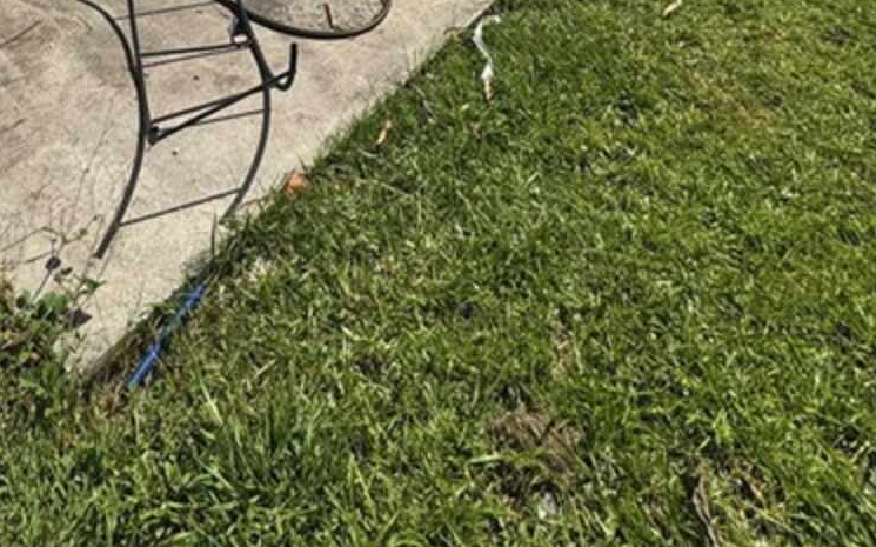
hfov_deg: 54.9
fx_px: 811
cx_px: 256
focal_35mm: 34
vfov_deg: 21.9
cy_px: -449
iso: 50
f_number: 2.2
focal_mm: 2.22
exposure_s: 1/3906
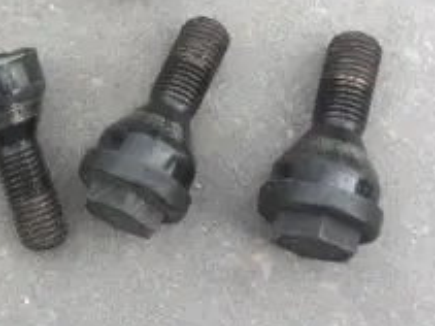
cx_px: -12
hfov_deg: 27.5
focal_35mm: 66
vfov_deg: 22.0
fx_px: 829
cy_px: 80
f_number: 2.2
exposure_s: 1/578
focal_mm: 4.15
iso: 32
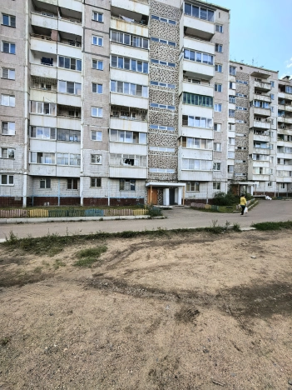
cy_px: 195
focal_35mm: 13
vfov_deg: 106.2
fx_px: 146
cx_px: 146
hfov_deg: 89.9
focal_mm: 1.95
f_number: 2.2
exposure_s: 1/834
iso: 50
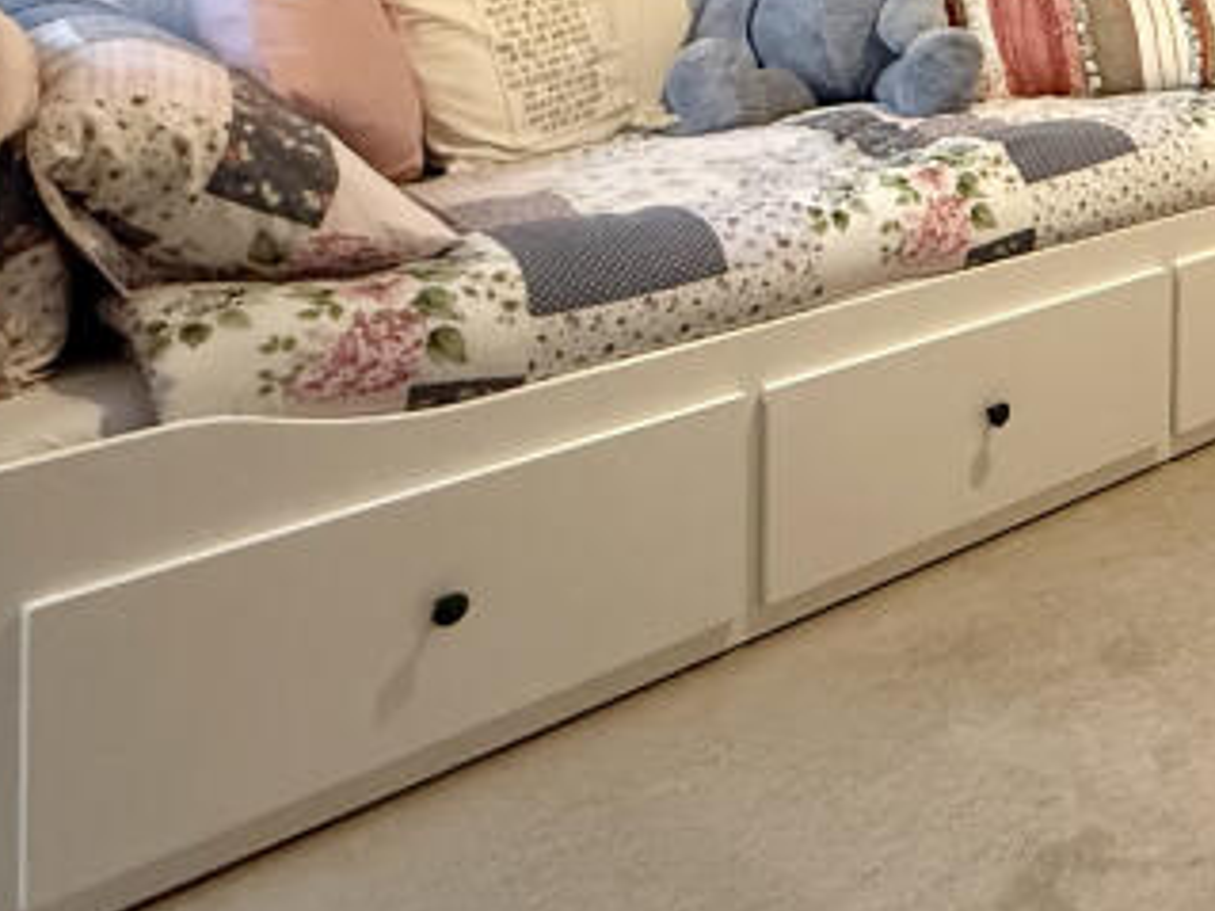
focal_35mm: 45
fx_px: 1579
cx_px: 1527
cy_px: -175
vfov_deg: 28.2
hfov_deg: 32.9
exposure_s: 1/60
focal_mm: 2.22
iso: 640
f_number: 2.2
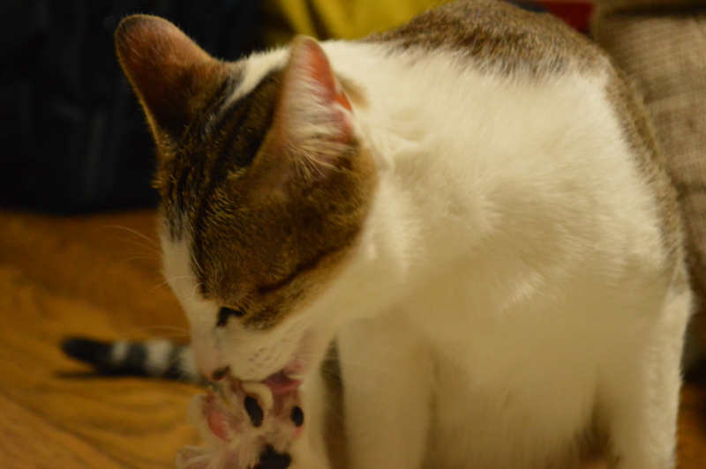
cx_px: 353
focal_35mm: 82
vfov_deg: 16.5
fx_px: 1617
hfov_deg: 24.6
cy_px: 234
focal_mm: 55
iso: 3200
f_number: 5.6
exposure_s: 1/40
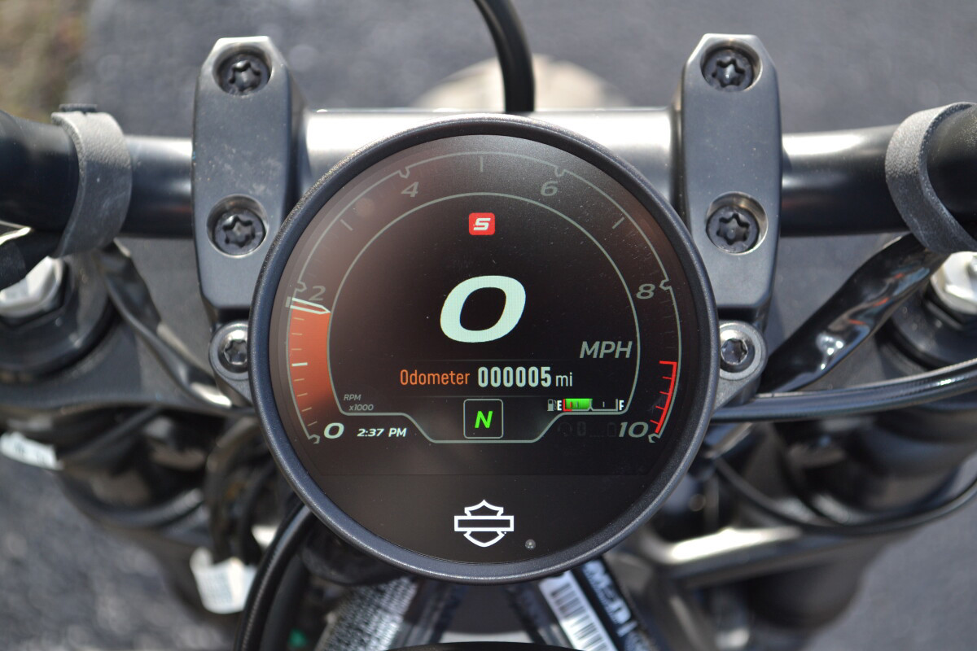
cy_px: 326
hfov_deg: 26.0
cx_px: 488
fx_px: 2117
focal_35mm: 78
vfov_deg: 17.5
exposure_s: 1/125
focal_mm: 52
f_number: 5.6
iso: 180
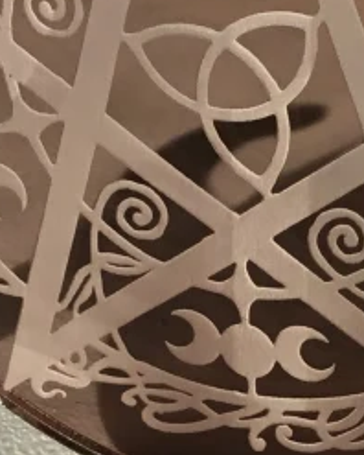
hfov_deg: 10.4
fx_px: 1977
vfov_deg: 12.9
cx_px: 351
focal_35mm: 147
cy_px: 473
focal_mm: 3.3
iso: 25
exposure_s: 1/1631
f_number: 2.4
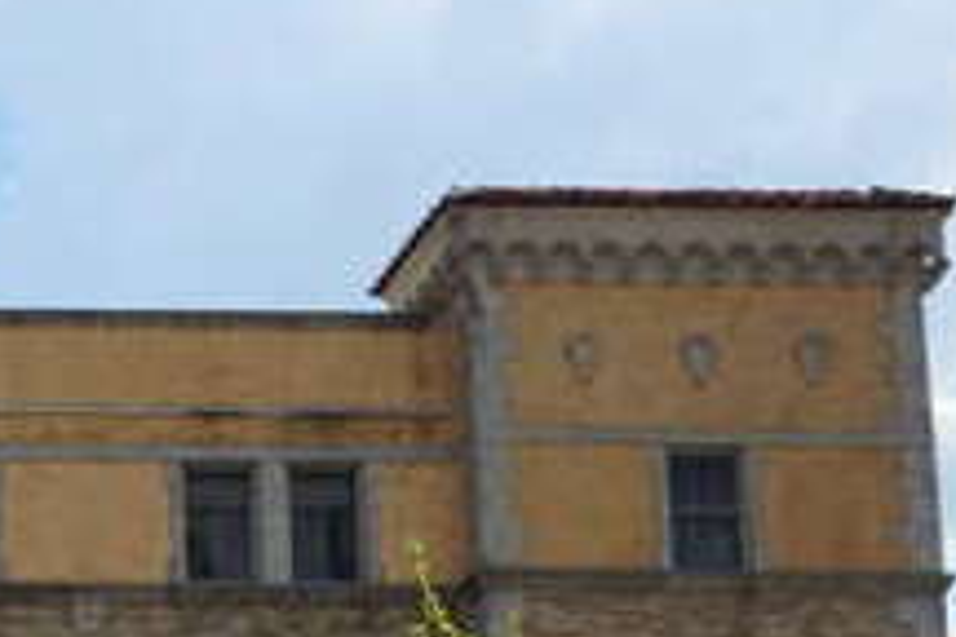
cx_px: -469
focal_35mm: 100
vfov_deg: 13.1
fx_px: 2655
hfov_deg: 18.2
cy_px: 905
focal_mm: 18
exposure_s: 1/125
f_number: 11
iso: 100
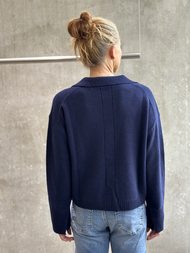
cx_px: 95
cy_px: 126
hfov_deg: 30.3
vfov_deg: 39.7
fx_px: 351
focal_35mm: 48
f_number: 1.78
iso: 125
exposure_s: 1/83
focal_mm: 6.86
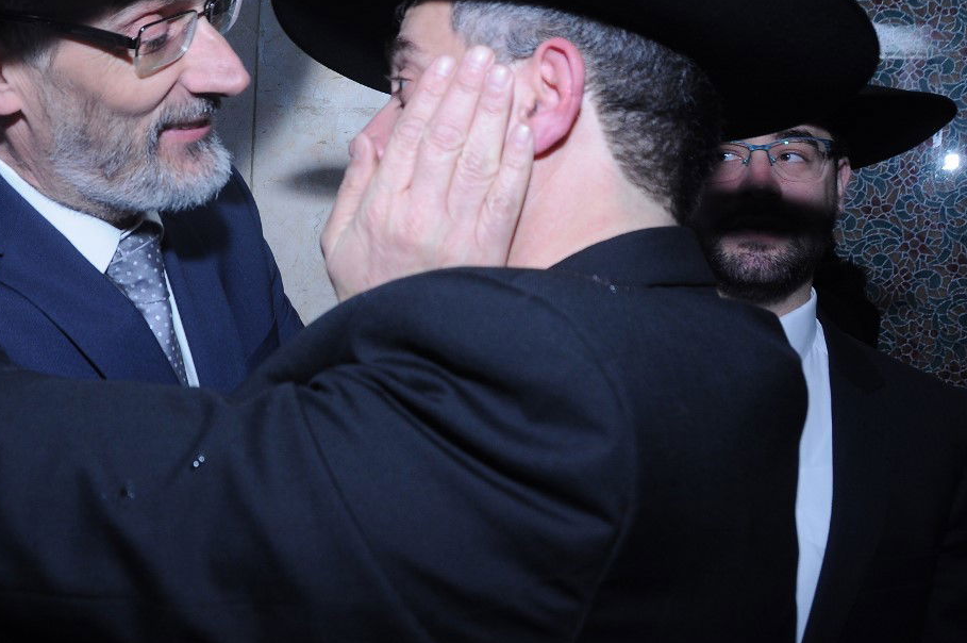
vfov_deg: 34.6
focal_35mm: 38
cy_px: 203
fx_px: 1020
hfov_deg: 49.7
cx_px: 312
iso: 400
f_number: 6.3
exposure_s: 1/160
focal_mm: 18
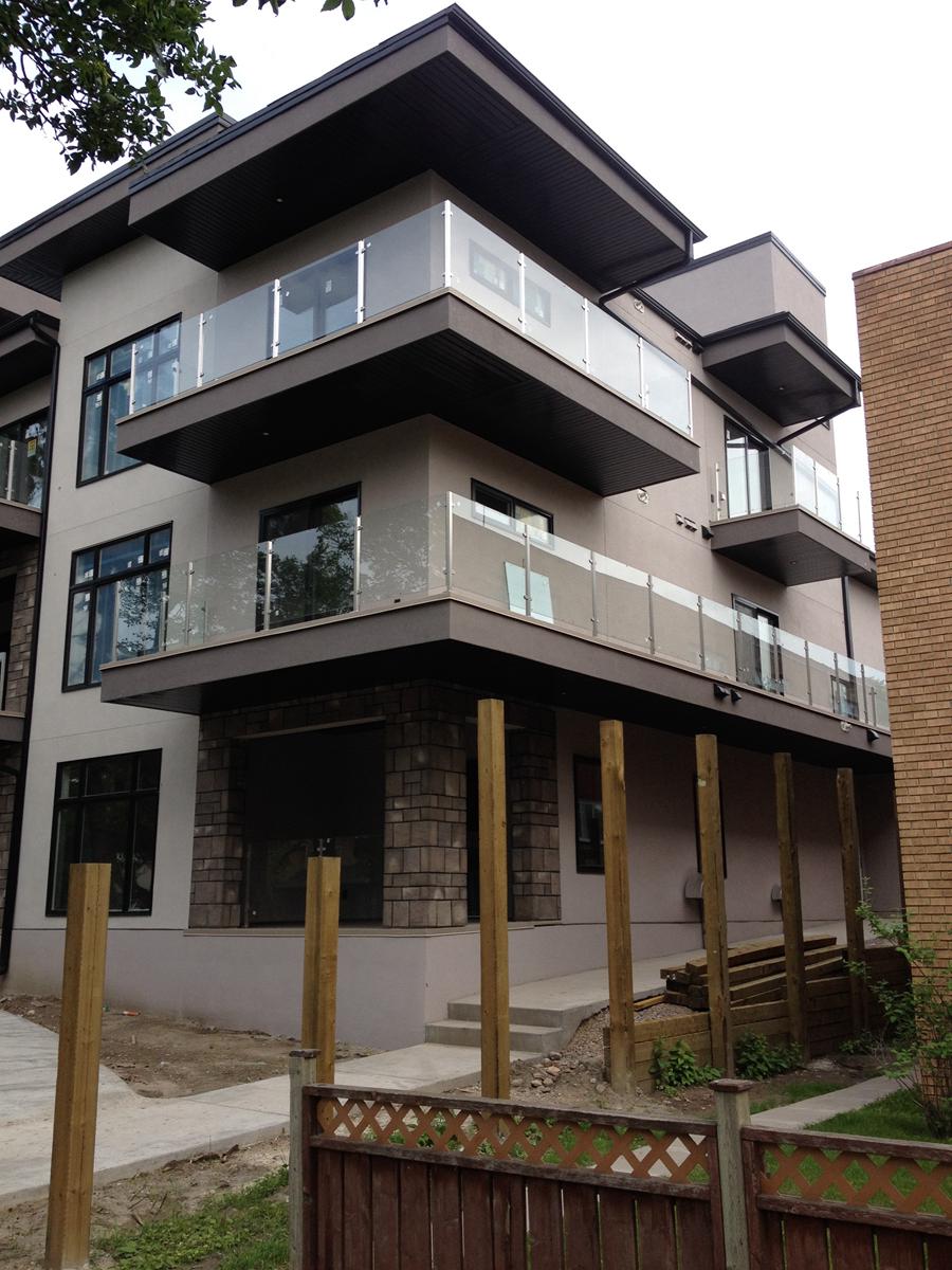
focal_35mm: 35
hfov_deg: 40.7
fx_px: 1283
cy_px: 635
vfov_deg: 52.6
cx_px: 476
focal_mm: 4.28
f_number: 2.4
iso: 50
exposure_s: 1/409
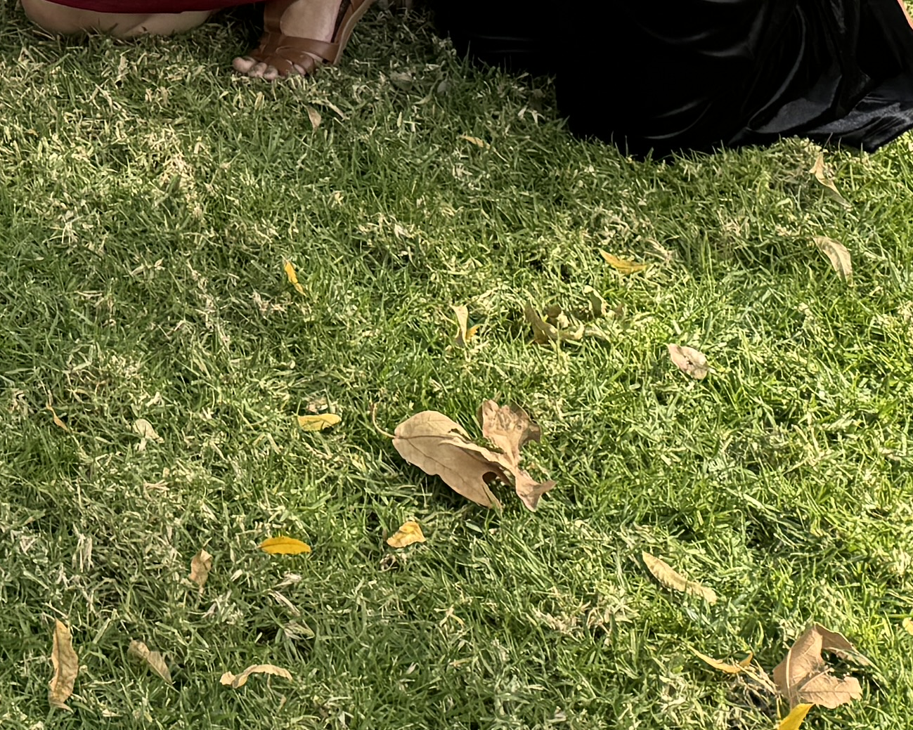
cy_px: -743
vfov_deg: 12.9
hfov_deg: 16.3
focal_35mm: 103
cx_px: -630
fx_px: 2783
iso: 80
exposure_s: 1/912
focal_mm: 6.76
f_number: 1.78
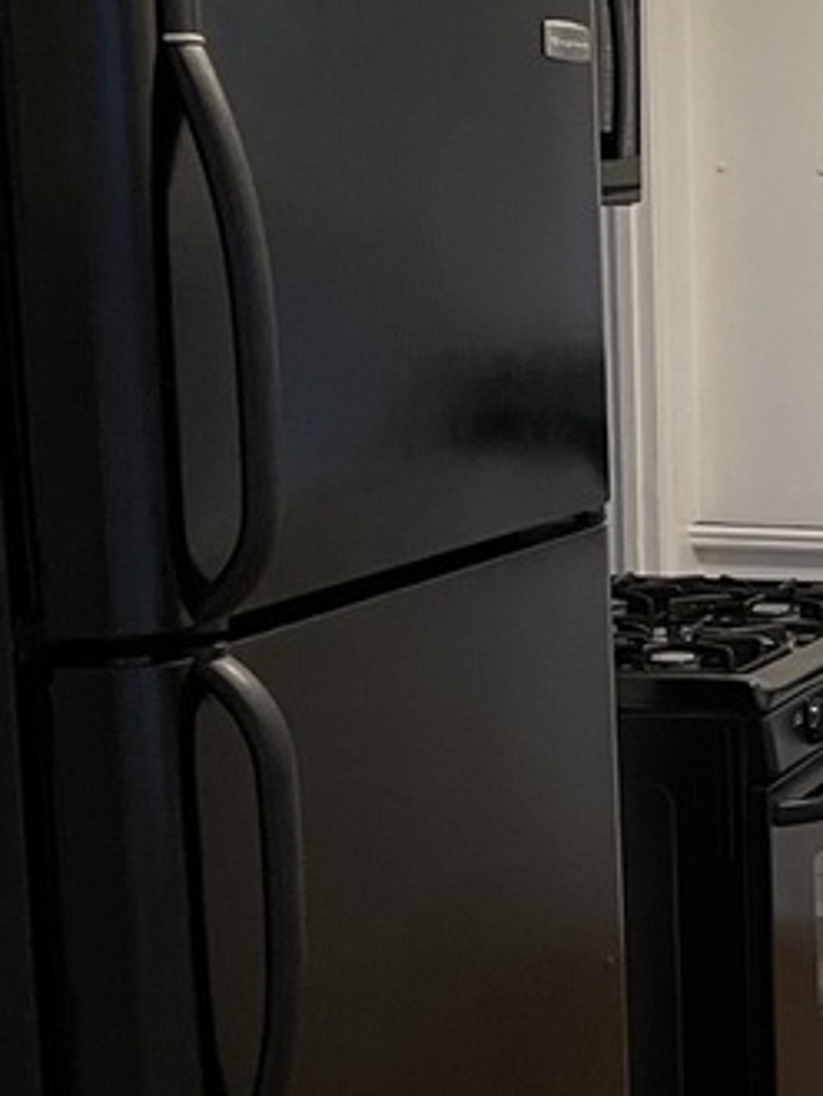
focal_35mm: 85
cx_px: 1258
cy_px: 611
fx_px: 2691
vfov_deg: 23.0
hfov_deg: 15.9
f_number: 1.6
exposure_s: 1/60
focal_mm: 4.2
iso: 250
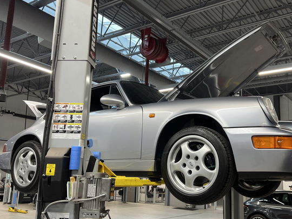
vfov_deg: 38.6
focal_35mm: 37
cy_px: 118
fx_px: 312
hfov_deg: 49.9
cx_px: 169
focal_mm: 5.7
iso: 125
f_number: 1.5
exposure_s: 1/120
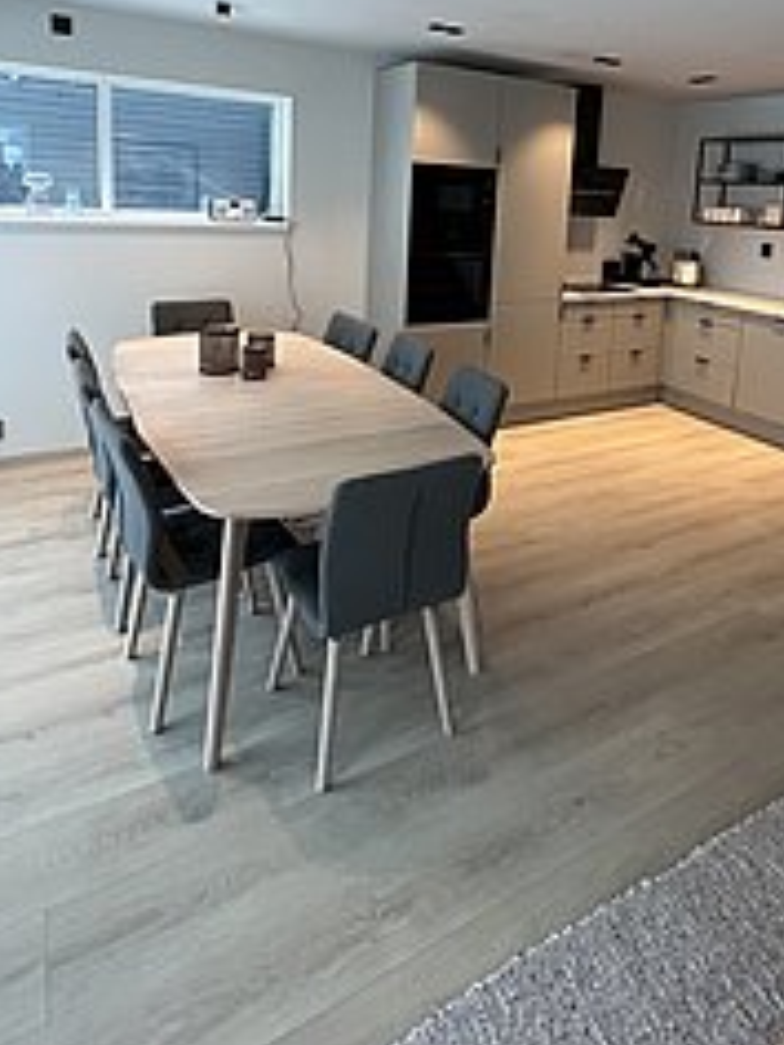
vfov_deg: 72.6
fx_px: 664
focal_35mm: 22
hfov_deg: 60.5
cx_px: 474
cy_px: 301
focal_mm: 1.57
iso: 100
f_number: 1.8
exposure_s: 1/100
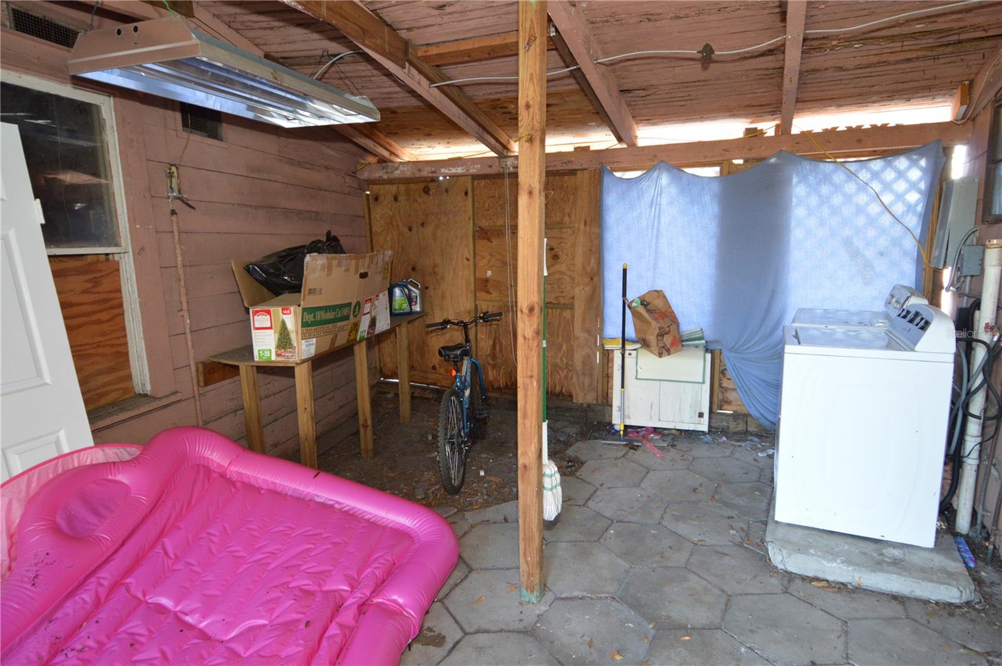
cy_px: 333
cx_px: 501
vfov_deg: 67.3
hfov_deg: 90.1
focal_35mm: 18
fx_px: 500
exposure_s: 1/60
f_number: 4
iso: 1100
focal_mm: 12
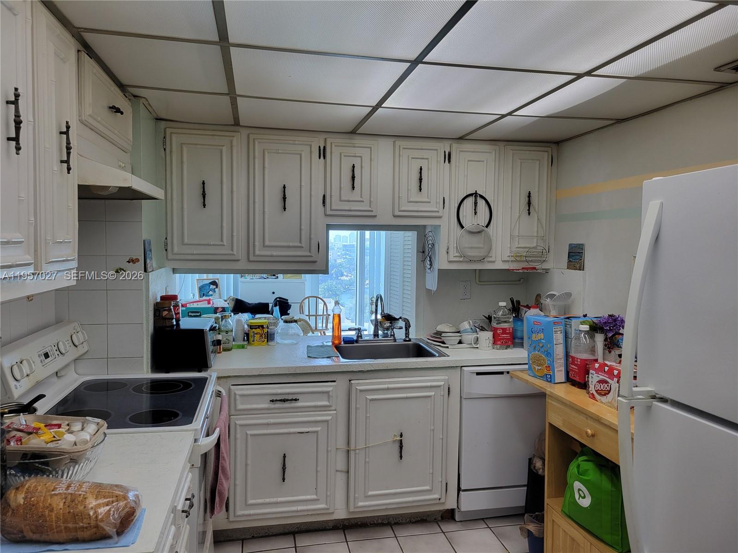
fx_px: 554
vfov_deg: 53.1
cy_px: 276
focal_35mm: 26
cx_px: 369
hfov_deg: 67.3
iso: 40
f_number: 1.8
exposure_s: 1/120
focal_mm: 5.4
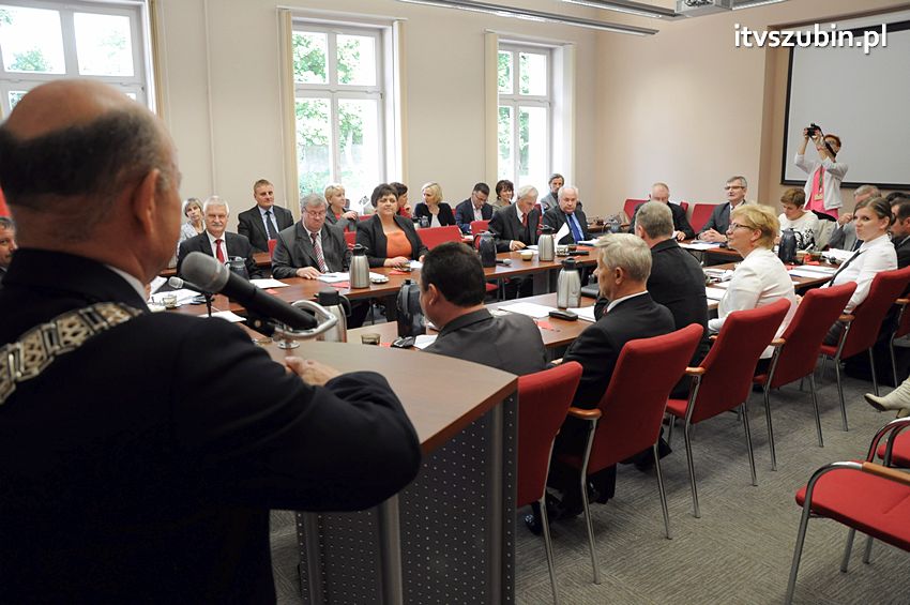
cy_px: 302
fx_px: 682
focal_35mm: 27
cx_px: 455
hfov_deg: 67.4
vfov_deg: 47.8
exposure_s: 1/100
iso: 1000
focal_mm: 18
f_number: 5
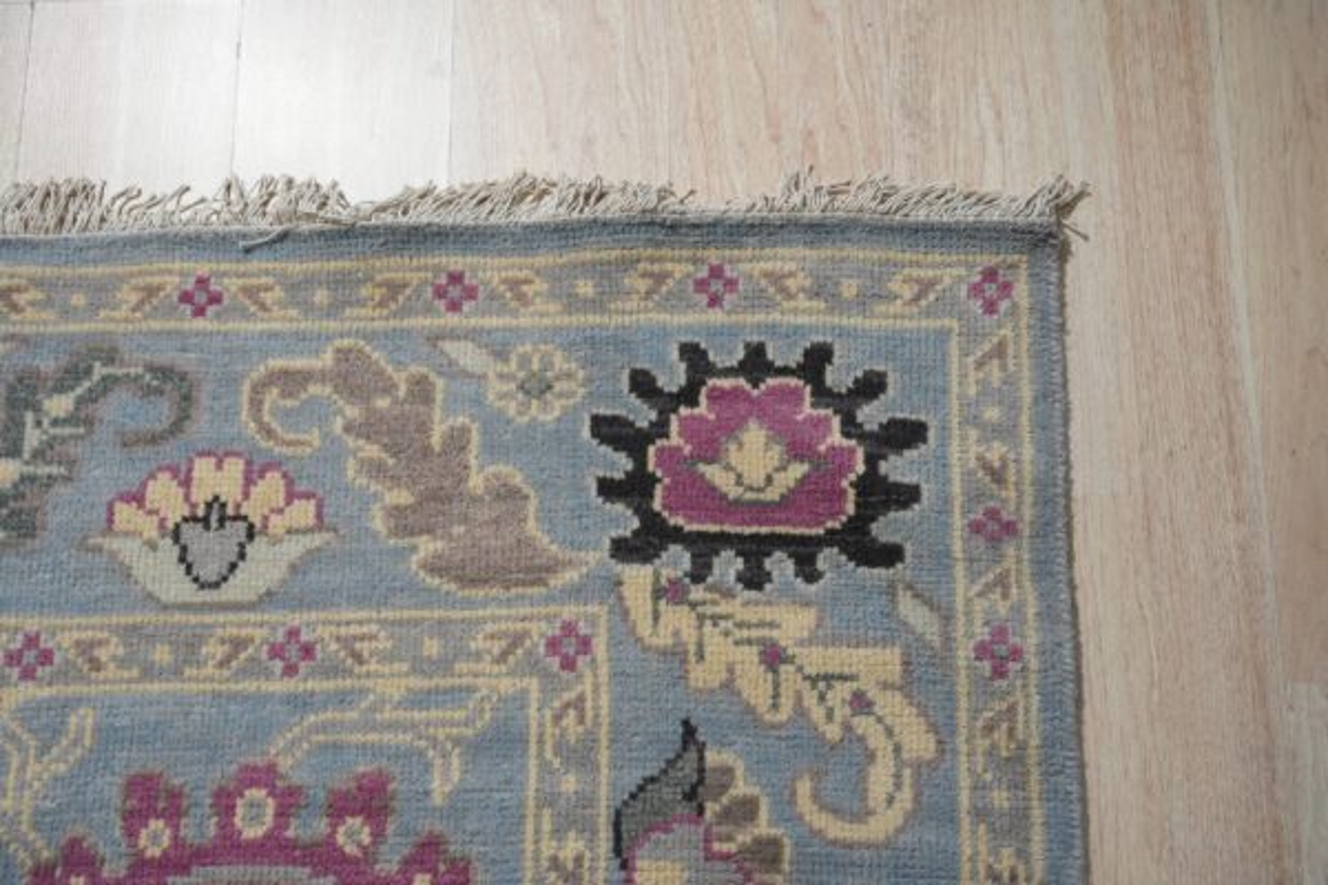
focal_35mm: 36
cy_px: 442
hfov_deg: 53.5
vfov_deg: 37.2
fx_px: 1317
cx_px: 664
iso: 640
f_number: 5
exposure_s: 1/160
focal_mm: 35.7
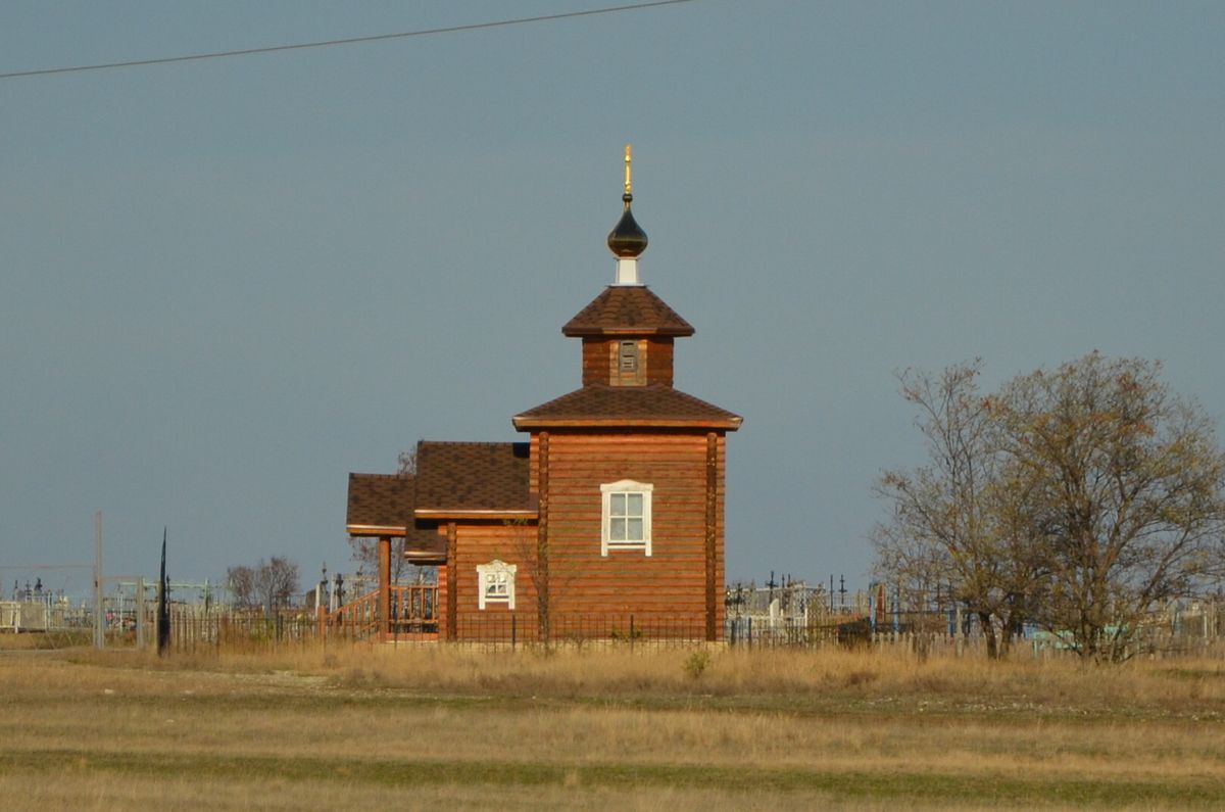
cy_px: 406
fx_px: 5349
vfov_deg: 8.7
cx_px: 612
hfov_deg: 13.1
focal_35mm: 158
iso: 450
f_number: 5.6
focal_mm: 105
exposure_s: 1/1000
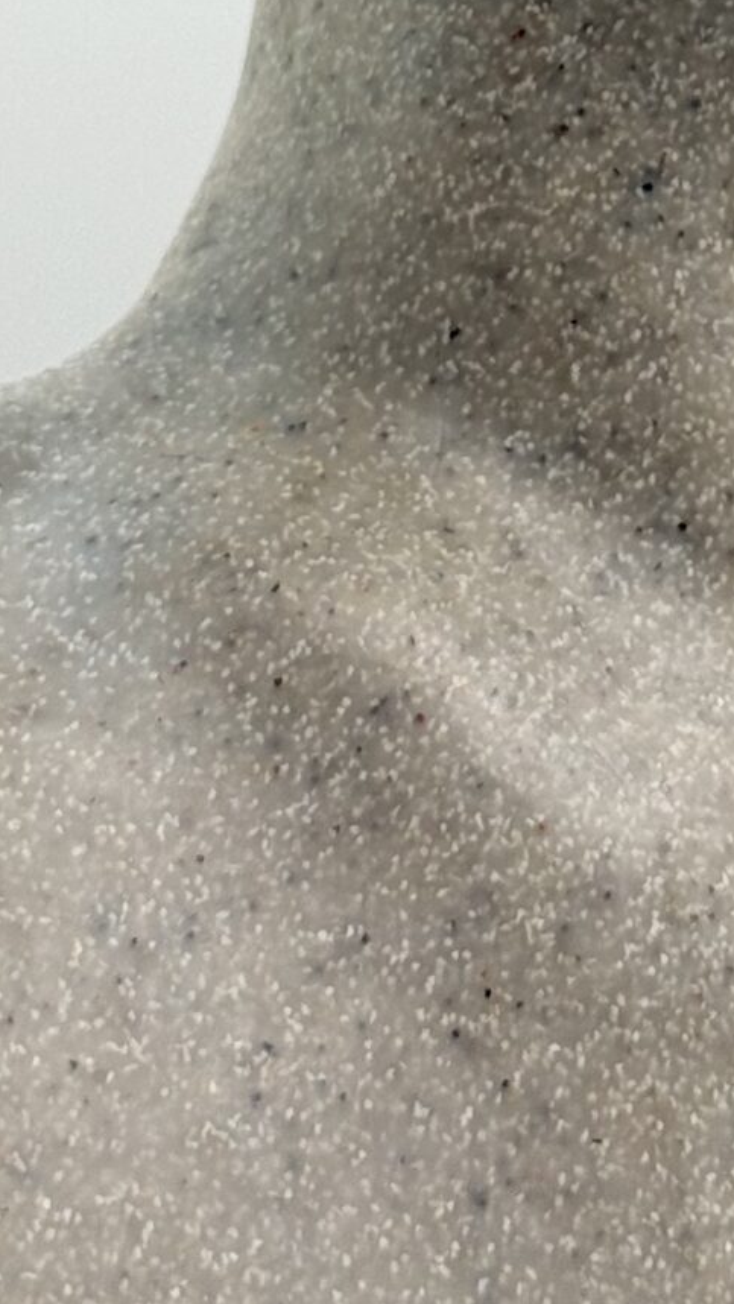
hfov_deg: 7.7
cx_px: 799
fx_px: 5394
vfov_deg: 13.2
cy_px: -495
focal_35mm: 156
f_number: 1.78
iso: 64
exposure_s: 1/681
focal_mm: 6.76
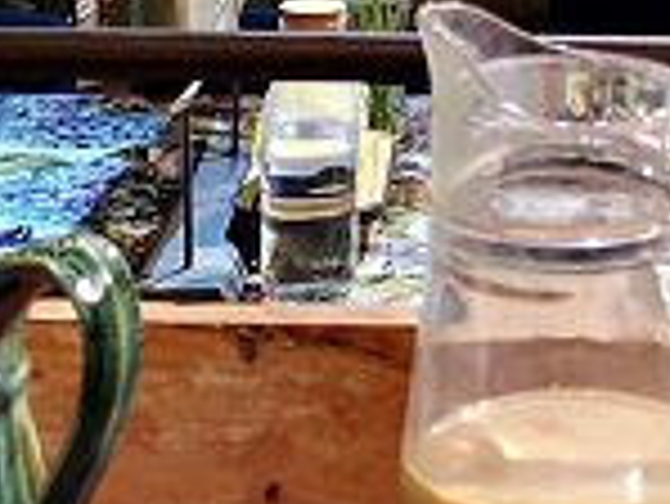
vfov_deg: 11.6
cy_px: -479
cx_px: 576
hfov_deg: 16.8
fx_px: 2247
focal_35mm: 116
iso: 500
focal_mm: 3.95
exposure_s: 1/40
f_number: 1.8
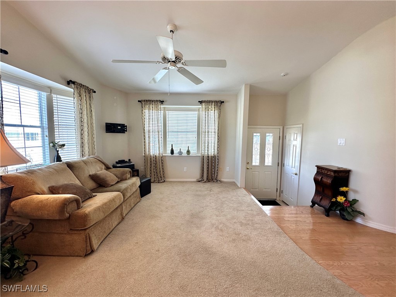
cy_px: 148
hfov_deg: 102.1
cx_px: 198
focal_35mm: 14
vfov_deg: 85.7
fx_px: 160
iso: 80
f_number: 2.2
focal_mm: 2.22
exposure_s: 1/120
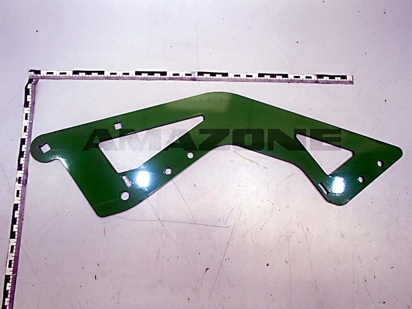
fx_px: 333
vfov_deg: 49.7
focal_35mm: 28
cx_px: 206
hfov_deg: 63.4
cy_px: 154
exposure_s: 1/30
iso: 320
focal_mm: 5
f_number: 3.9
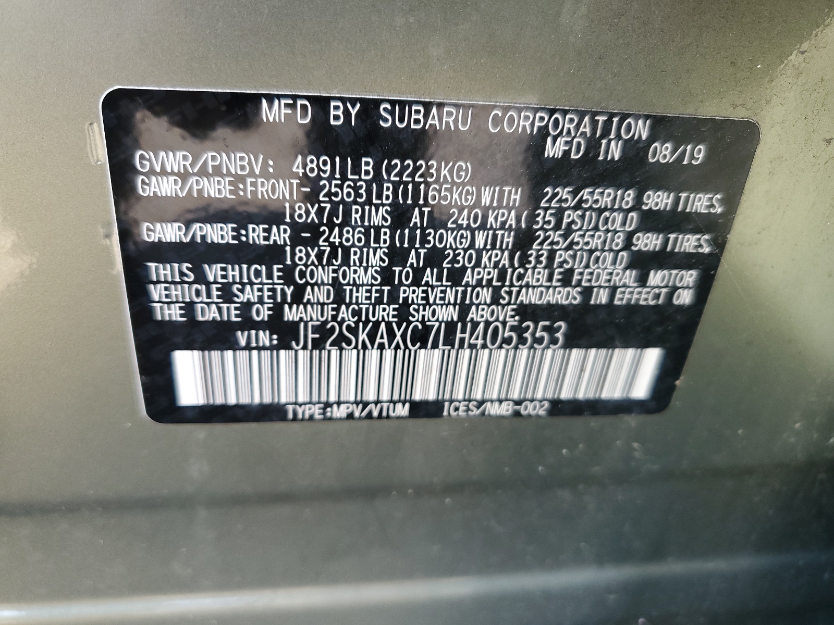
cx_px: 417
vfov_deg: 53.1
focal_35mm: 26
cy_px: 312
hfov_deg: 67.3
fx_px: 626
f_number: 1.5
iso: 70
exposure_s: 1/120
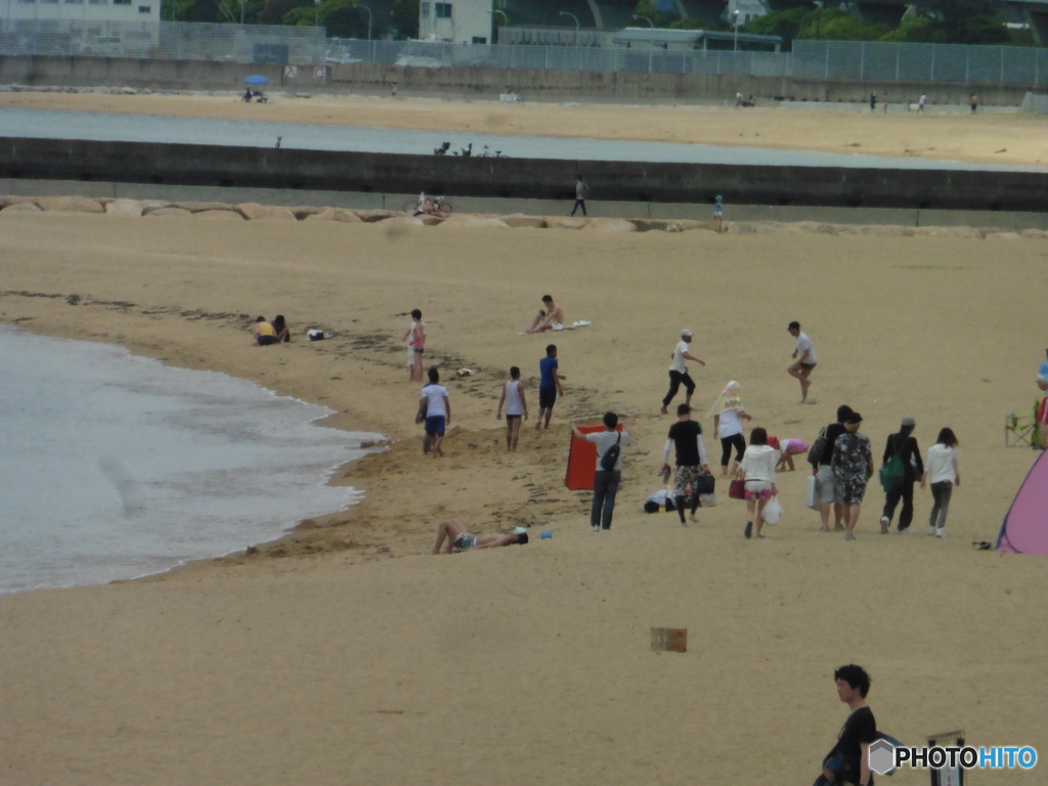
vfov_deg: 3.3
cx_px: 524
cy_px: 393
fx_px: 13805
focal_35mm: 456
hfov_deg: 4.3
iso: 400
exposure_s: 1/2000
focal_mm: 81.7
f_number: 6.3
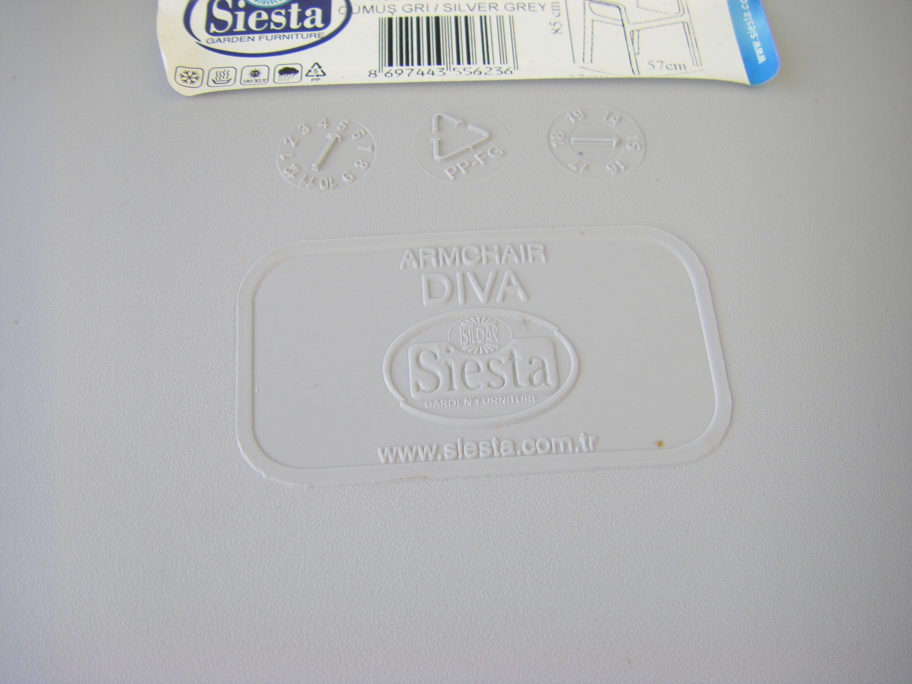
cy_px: 342
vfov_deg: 37.7
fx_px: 1001
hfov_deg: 49.0
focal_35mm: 38
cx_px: 456
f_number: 3.5
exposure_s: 1/125
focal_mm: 6.3
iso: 64
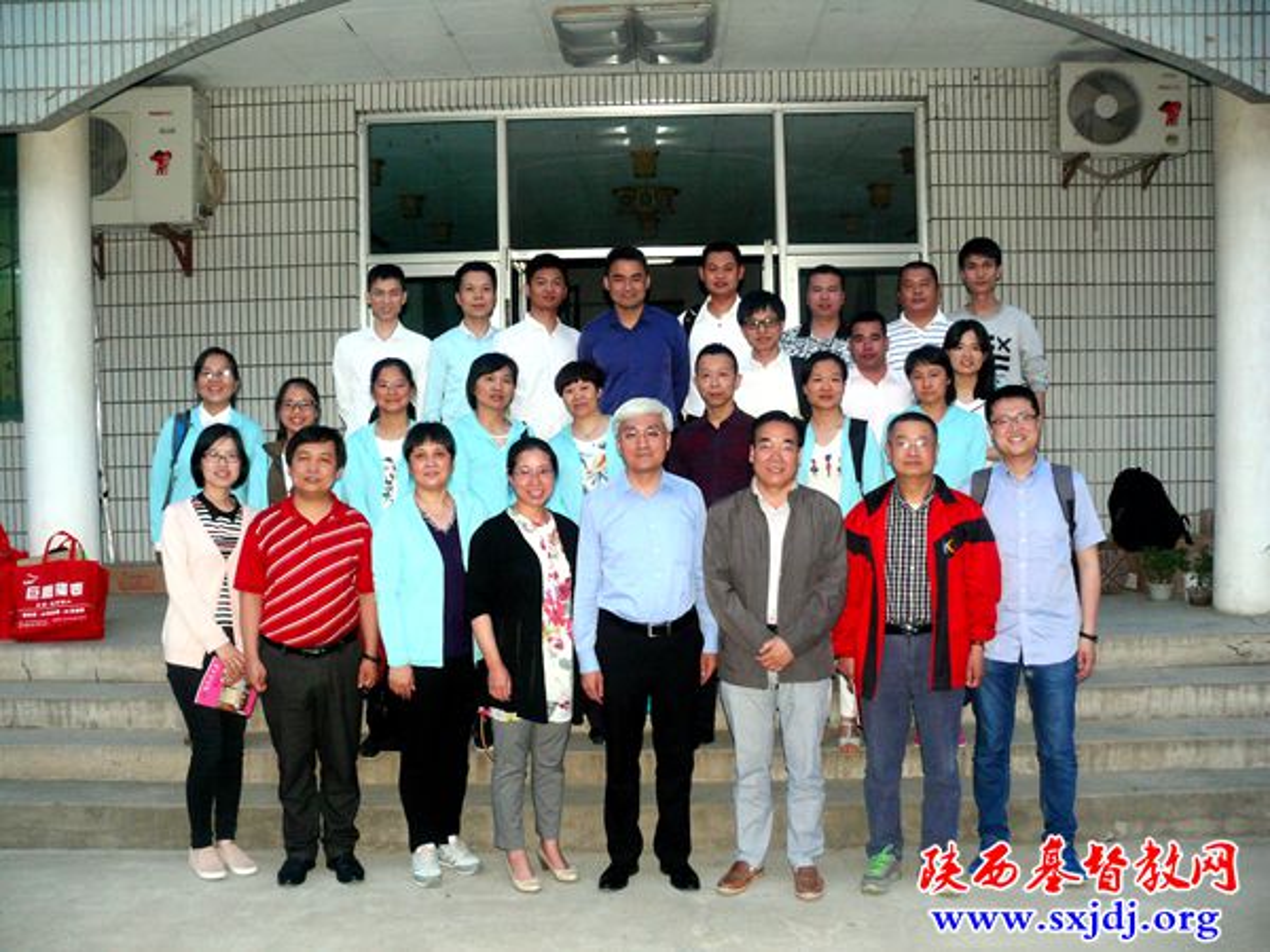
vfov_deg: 40.7
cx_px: 635
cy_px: 476
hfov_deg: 52.6
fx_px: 1284
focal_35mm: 35
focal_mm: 7.4
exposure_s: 1/30
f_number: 2.8
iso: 125
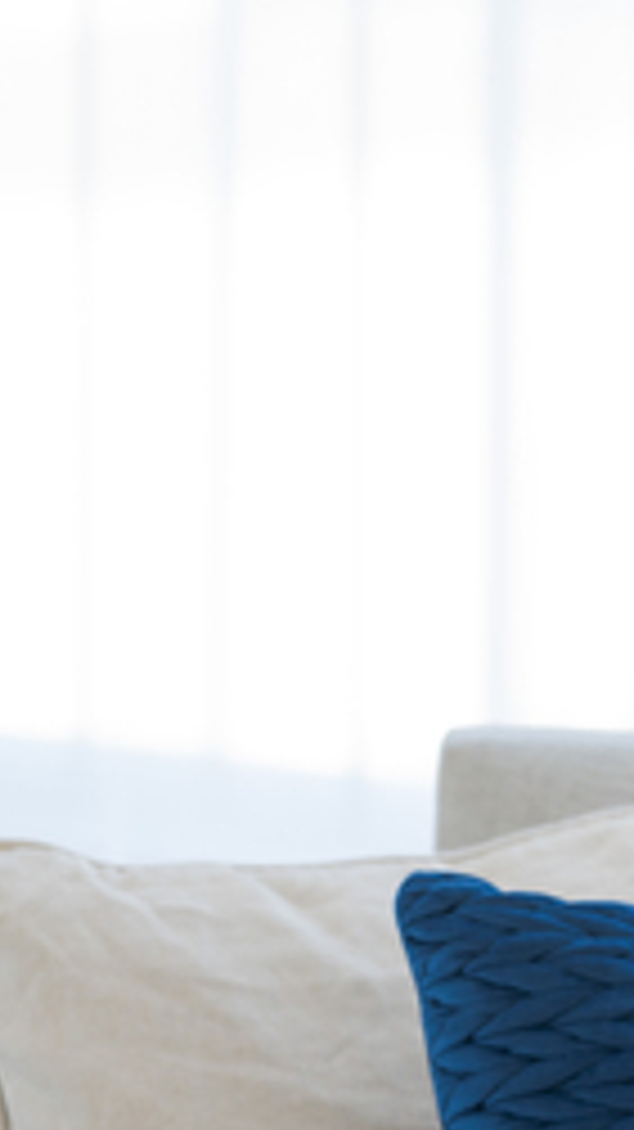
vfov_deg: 6.0
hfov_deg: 3.3
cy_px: 599
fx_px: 10770
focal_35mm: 360
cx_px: 1259
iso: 250
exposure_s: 1/160
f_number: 3.2
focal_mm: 135
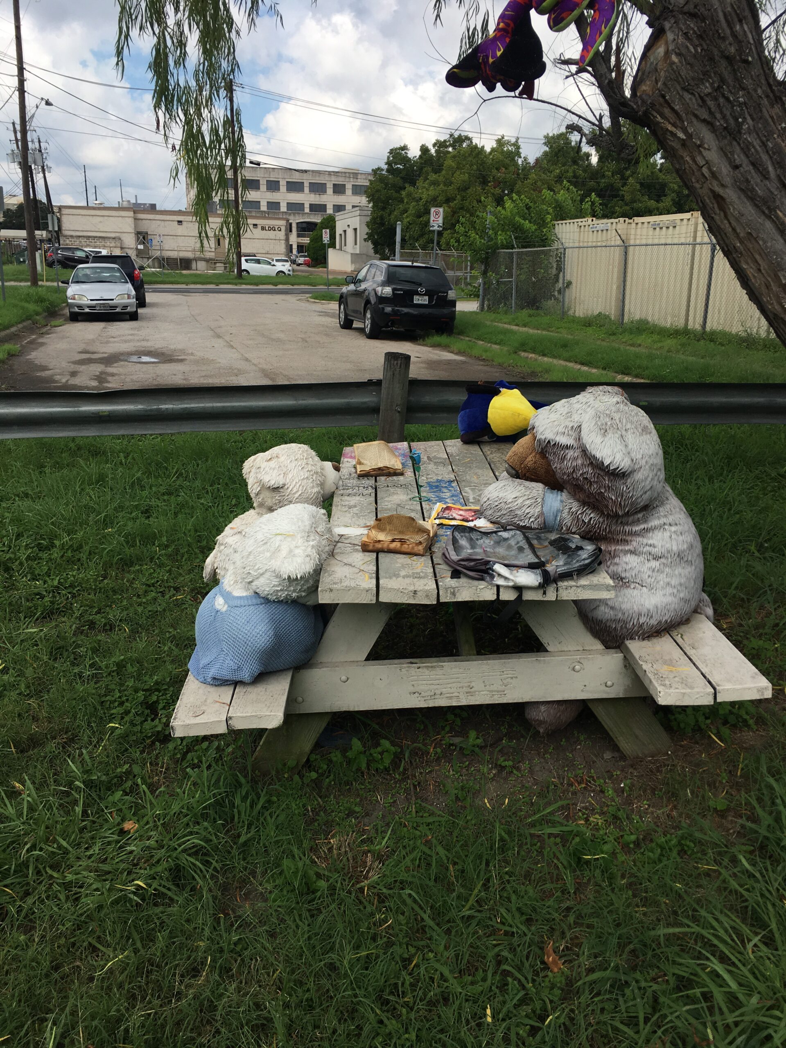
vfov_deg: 61.7
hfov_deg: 48.2
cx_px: 393
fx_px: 878
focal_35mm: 29
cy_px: 524
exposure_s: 1/1148
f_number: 2.2
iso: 25
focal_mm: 4.15
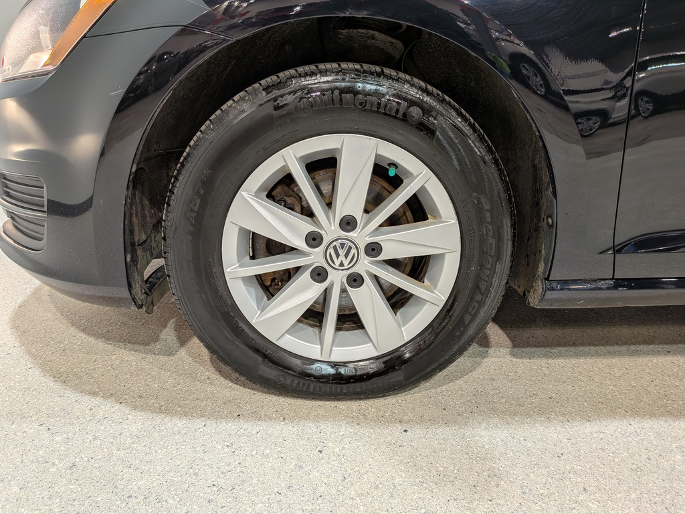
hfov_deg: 71.6
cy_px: 257
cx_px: 342
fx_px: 475
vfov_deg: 56.8
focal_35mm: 24
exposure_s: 1/194
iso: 28
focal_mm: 4.53
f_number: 1.7
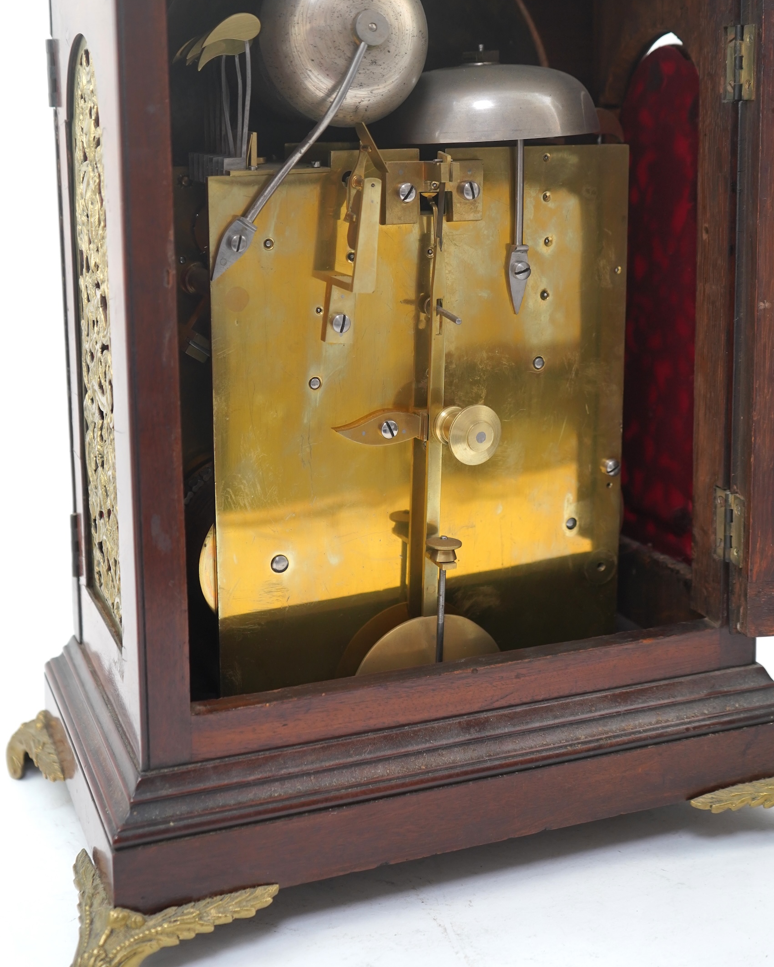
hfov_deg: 30.8
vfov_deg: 37.7
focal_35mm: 49
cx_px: 411
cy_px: 327
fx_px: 1403
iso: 640
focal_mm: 37
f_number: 4
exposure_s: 1/80
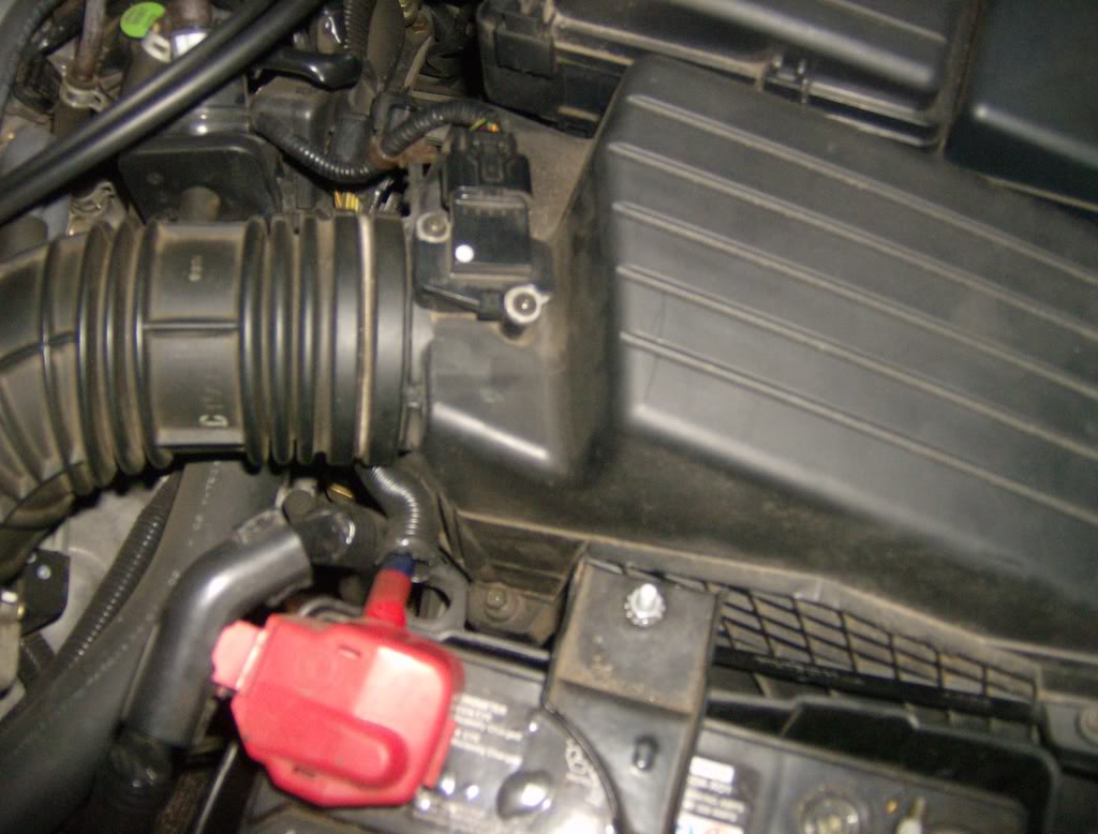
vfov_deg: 40.0
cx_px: 549
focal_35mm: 36
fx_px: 1147
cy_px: 417
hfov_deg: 51.1
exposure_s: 1/60
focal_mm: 6
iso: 200
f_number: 2.8
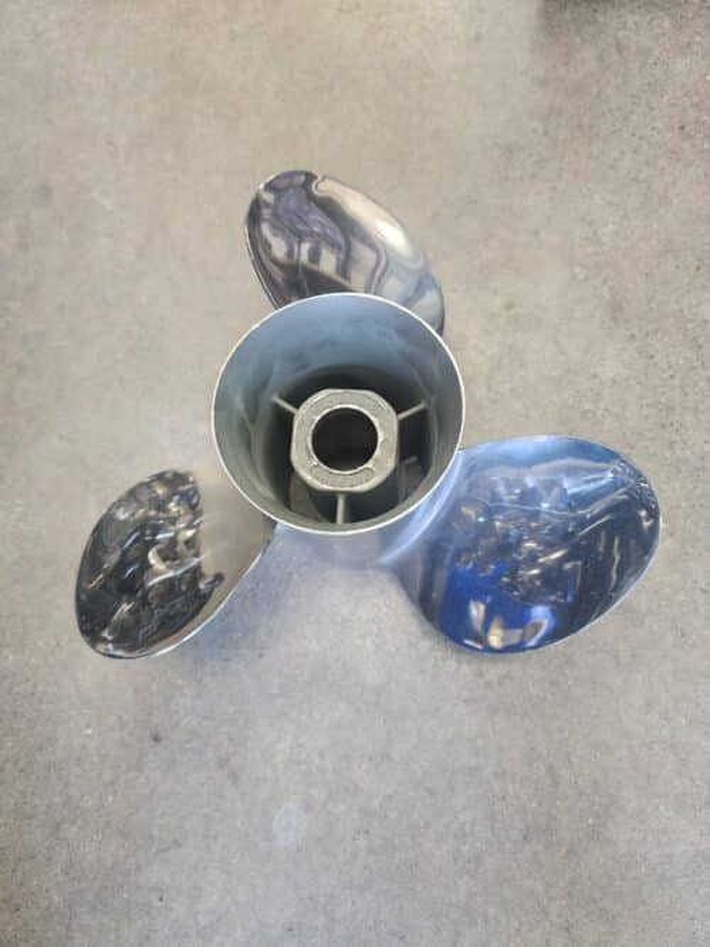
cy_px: 474
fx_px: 629
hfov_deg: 58.9
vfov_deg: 73.9
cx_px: 355
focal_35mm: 23
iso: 640
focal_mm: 6.4
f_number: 1.8
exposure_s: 1/120
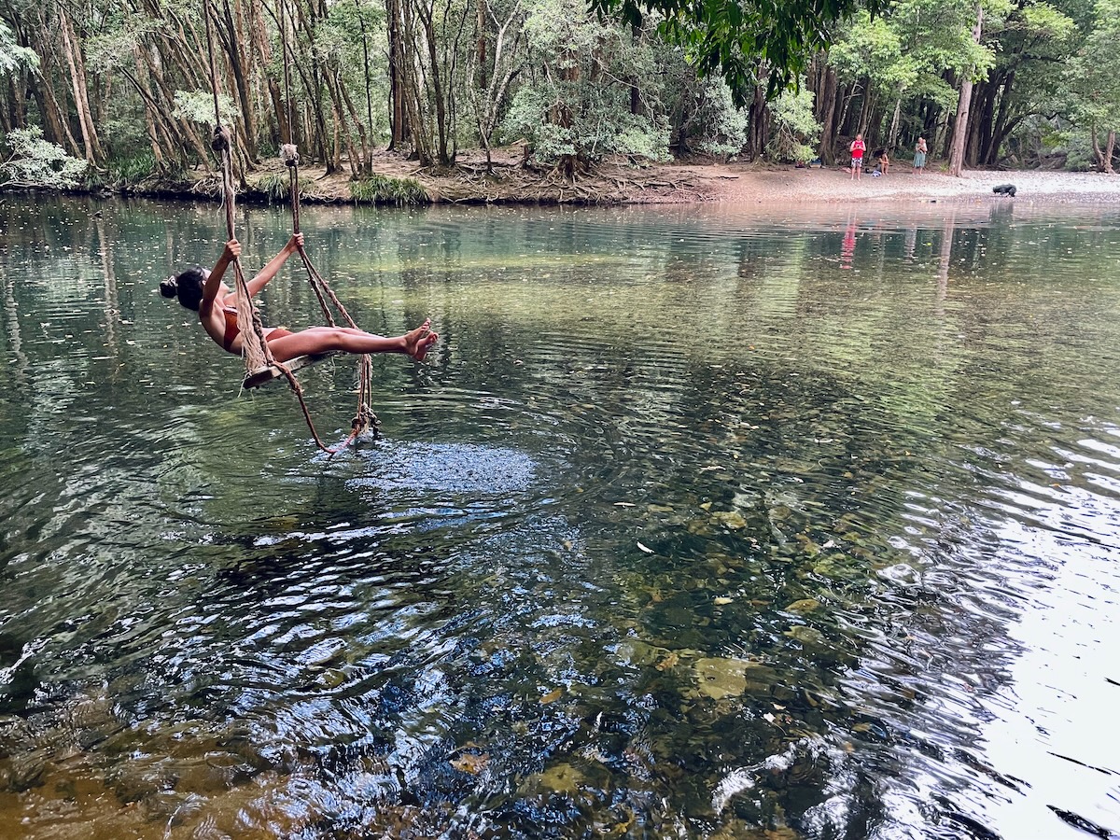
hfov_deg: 67.3
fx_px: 841
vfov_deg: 53.1
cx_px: 560
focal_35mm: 26
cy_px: 420
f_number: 1.6
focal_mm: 4.2
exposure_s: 1/83
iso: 125
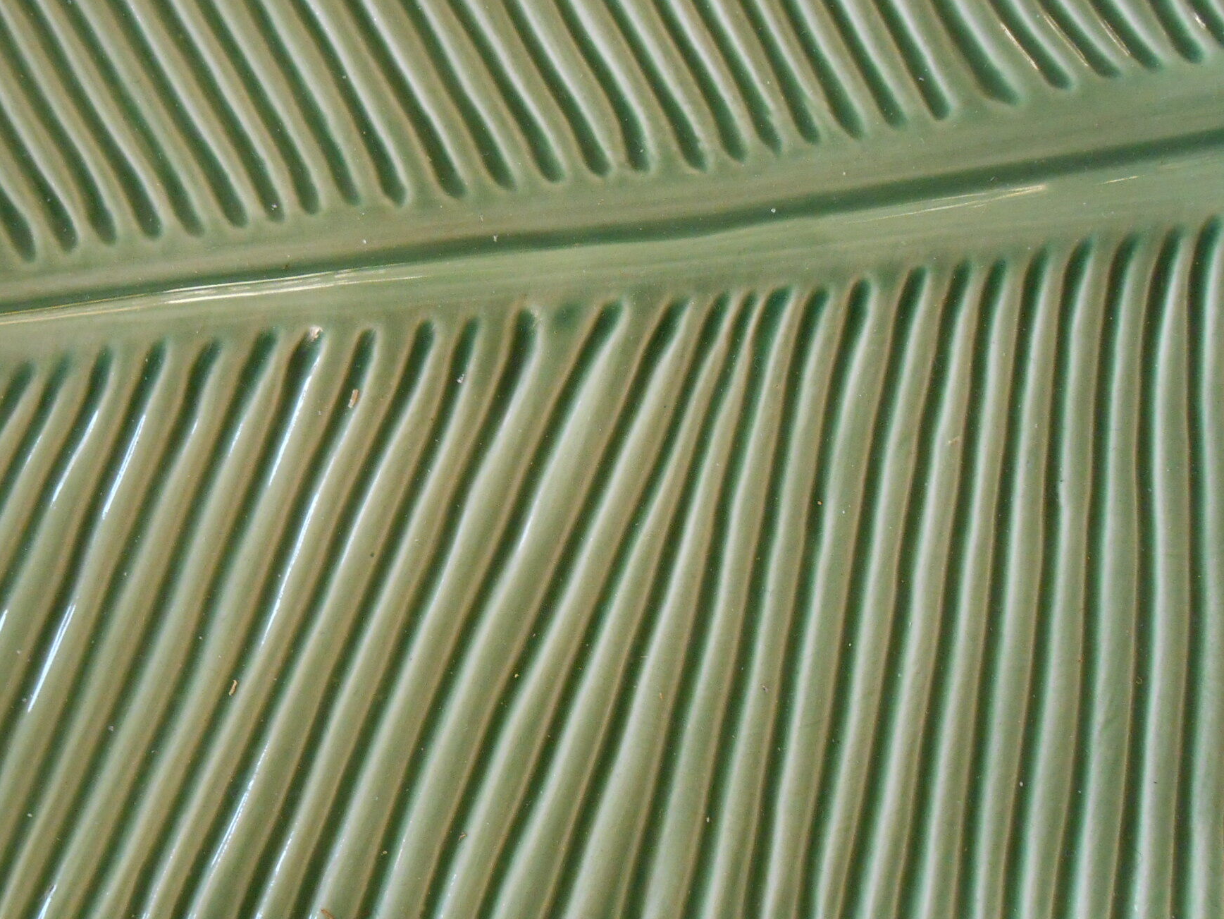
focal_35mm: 34
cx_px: 507
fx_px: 1202
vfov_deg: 41.8
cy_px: 470
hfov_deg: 53.7
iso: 400
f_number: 3.5
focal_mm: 4.6
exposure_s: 1/30
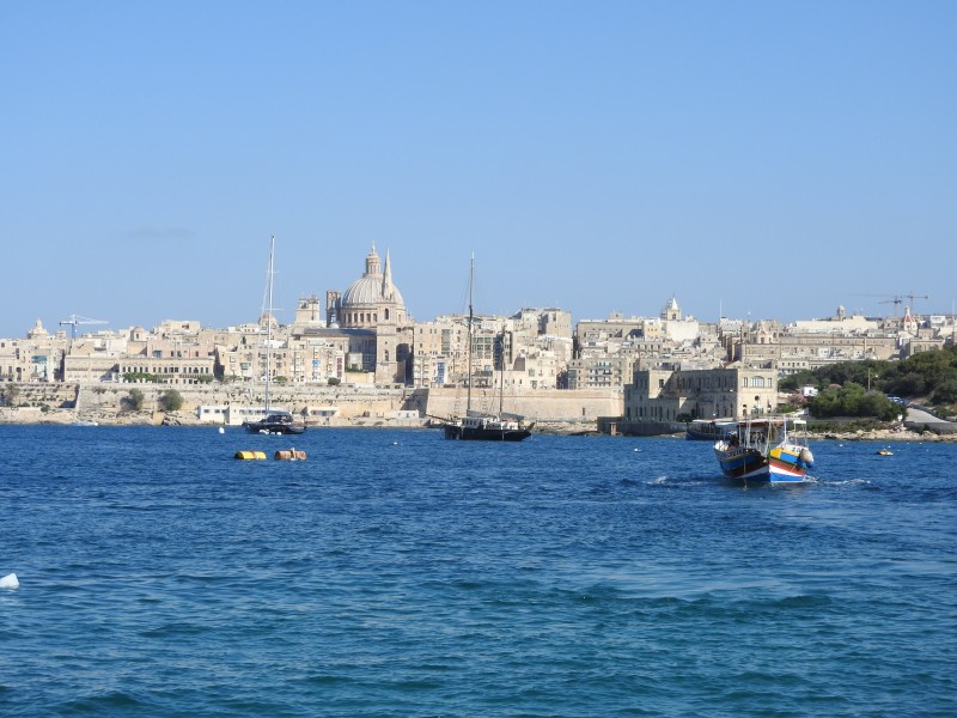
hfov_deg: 23.0
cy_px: 359
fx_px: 2350
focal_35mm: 85
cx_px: 478
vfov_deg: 17.4
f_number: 4.5
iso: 100
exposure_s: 1/800
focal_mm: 15.2
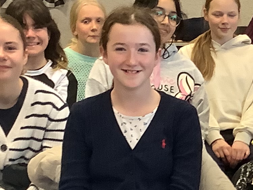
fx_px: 986
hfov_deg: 14.3
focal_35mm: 135
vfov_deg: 10.9
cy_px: 173
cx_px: 286
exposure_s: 1/60
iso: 200
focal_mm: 3.3
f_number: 2.4
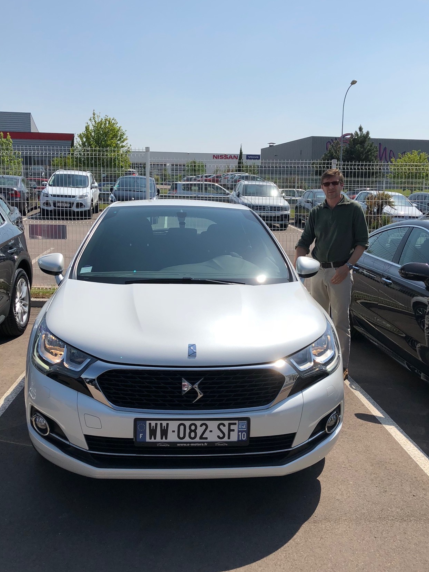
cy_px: 283
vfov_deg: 54.0
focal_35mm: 34
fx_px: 562
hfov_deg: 41.8
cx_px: 203
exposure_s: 1/3436
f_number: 1.8
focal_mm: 3.99
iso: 20
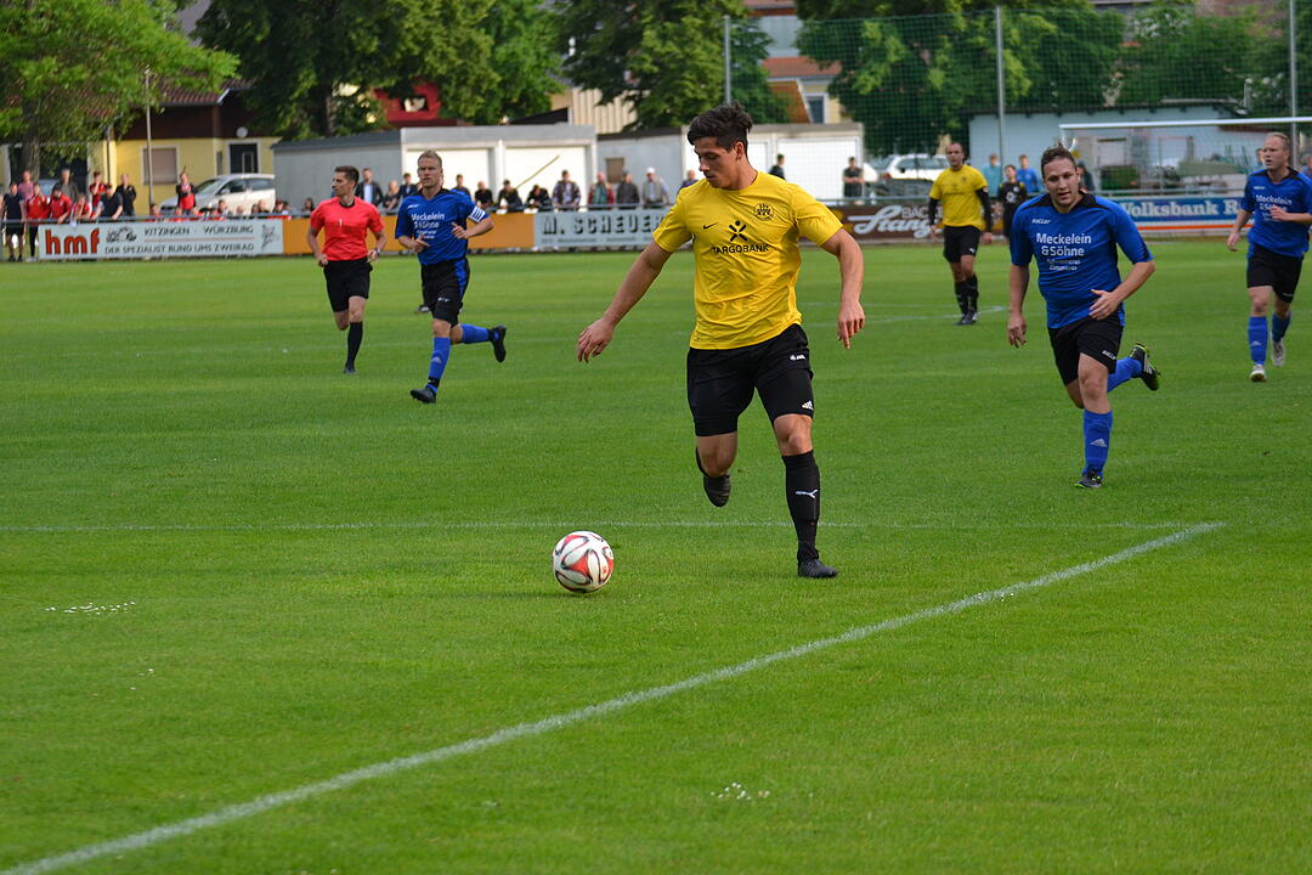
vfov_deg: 9.6
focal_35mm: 142
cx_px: 656
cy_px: 438
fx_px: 5193
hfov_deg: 14.4
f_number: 4.2
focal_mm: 95
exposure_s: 1/500
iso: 450
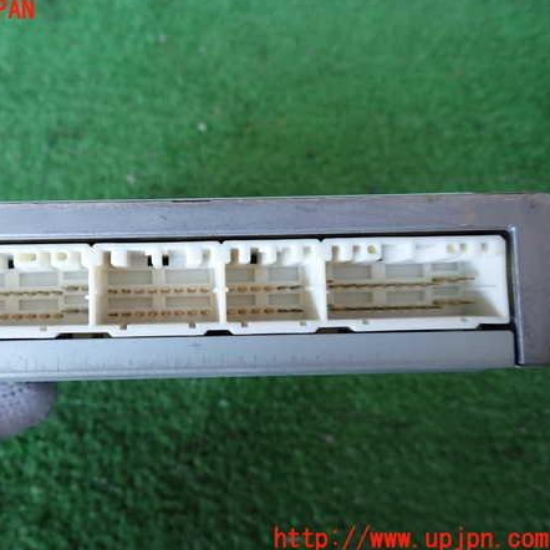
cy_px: 275
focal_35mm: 30
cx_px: 182
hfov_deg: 53.0
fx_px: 539
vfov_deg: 54.0
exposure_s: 1/40
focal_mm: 4.5
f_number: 2
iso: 200
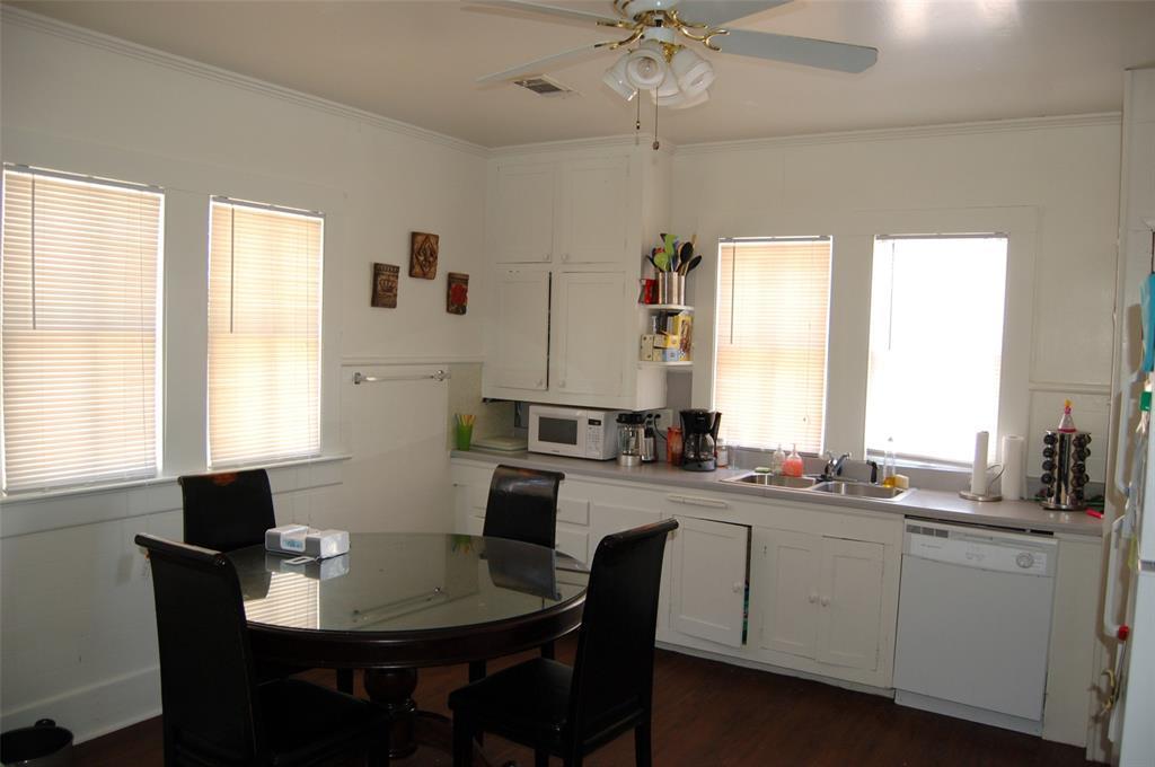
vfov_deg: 47.8
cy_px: 384
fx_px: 865
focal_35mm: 27
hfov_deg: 67.4
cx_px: 578
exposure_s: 1/15
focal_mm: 18
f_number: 3.5
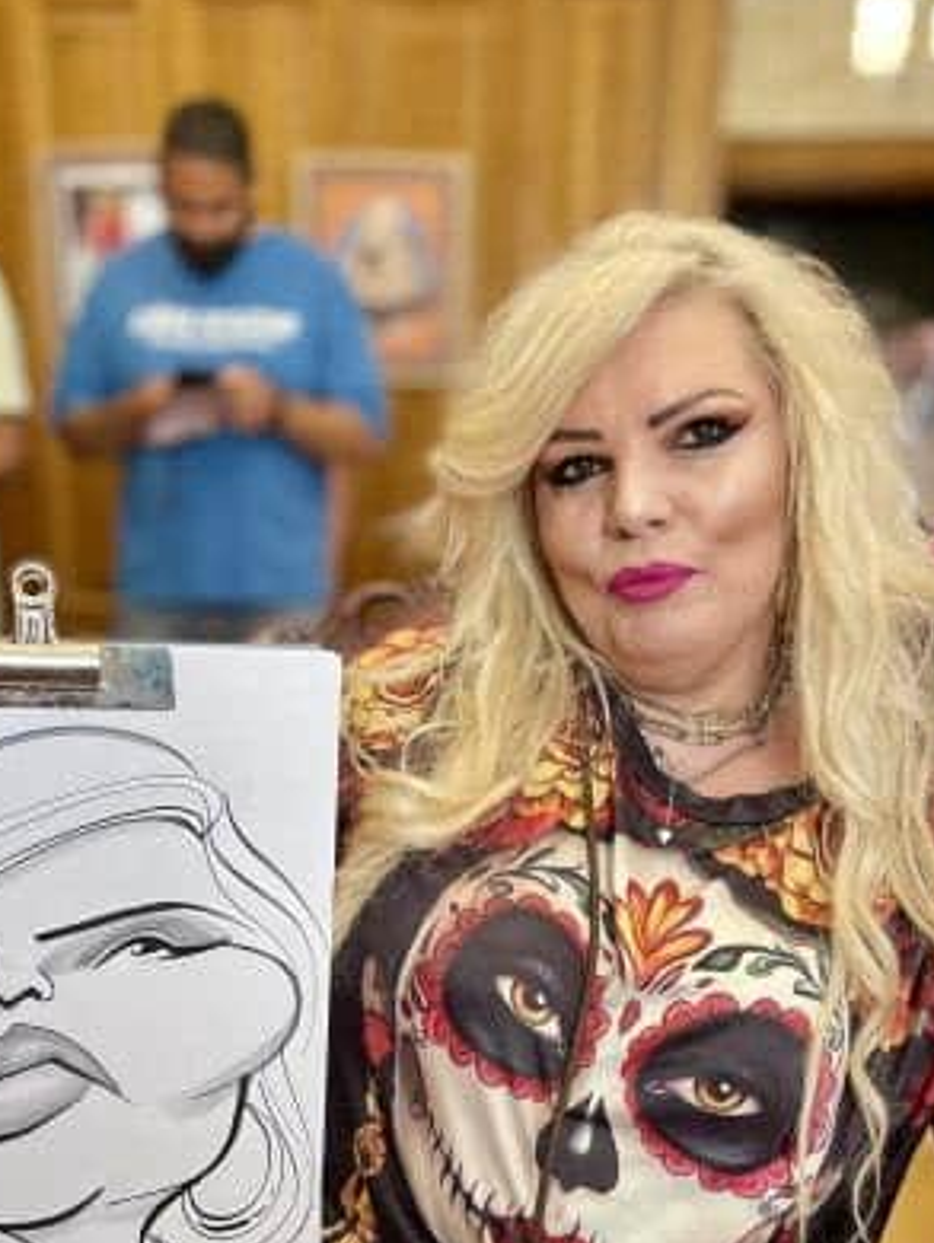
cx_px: 414
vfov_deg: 45.6
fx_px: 1437
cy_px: 886
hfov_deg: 36.0
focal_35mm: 40
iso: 200
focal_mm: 4.2
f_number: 1.6
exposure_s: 1/50
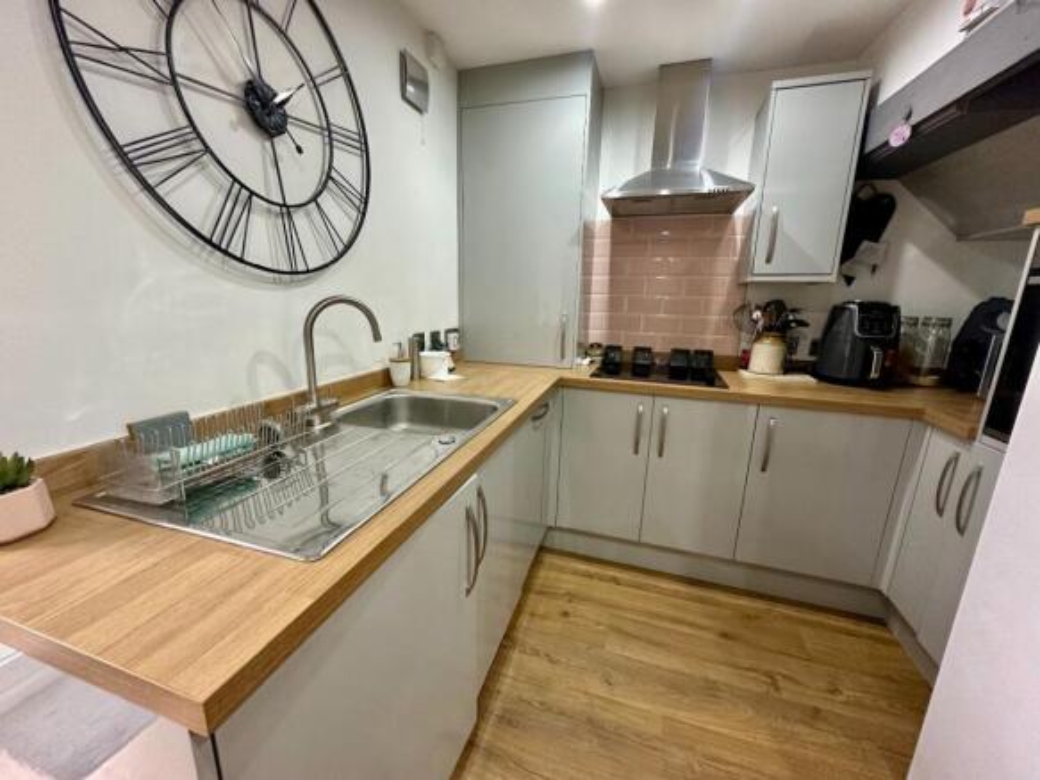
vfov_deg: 85.7
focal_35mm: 14
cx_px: 520
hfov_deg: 102.1
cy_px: 390
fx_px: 421
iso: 200
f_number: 2.2
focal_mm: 2.22
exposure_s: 1/50
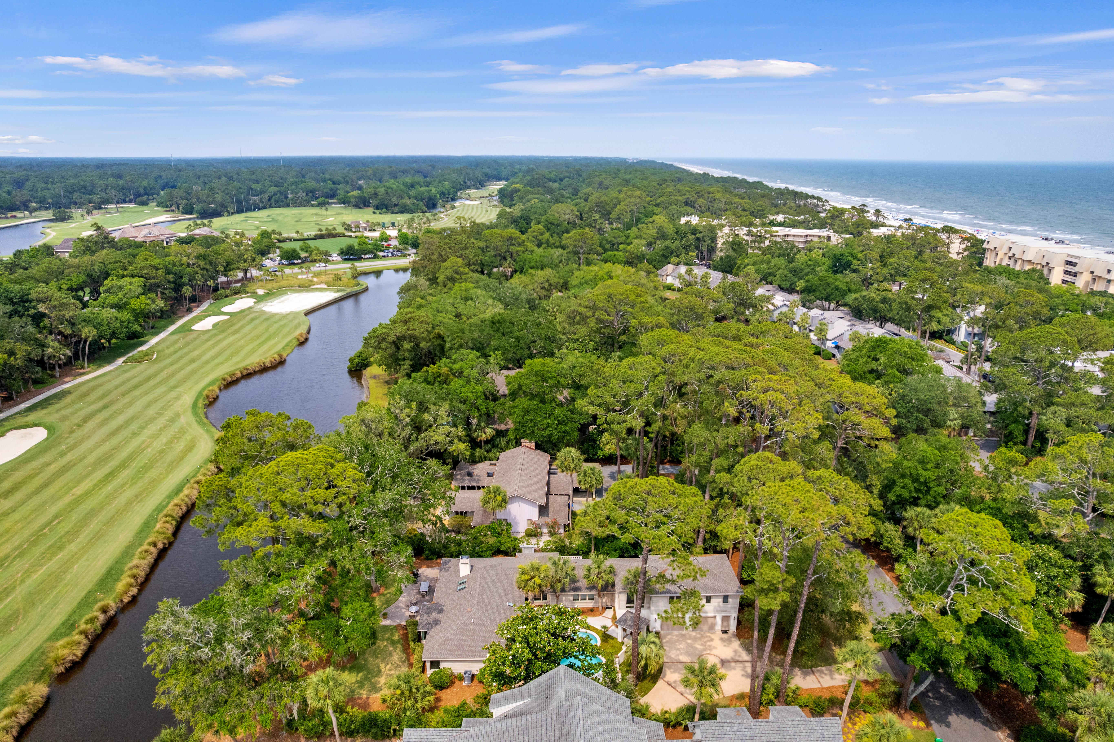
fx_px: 681
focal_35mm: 22
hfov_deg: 78.6
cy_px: 371
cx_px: 557
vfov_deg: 57.2
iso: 120
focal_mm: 8.38
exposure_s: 1/2000
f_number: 2.8
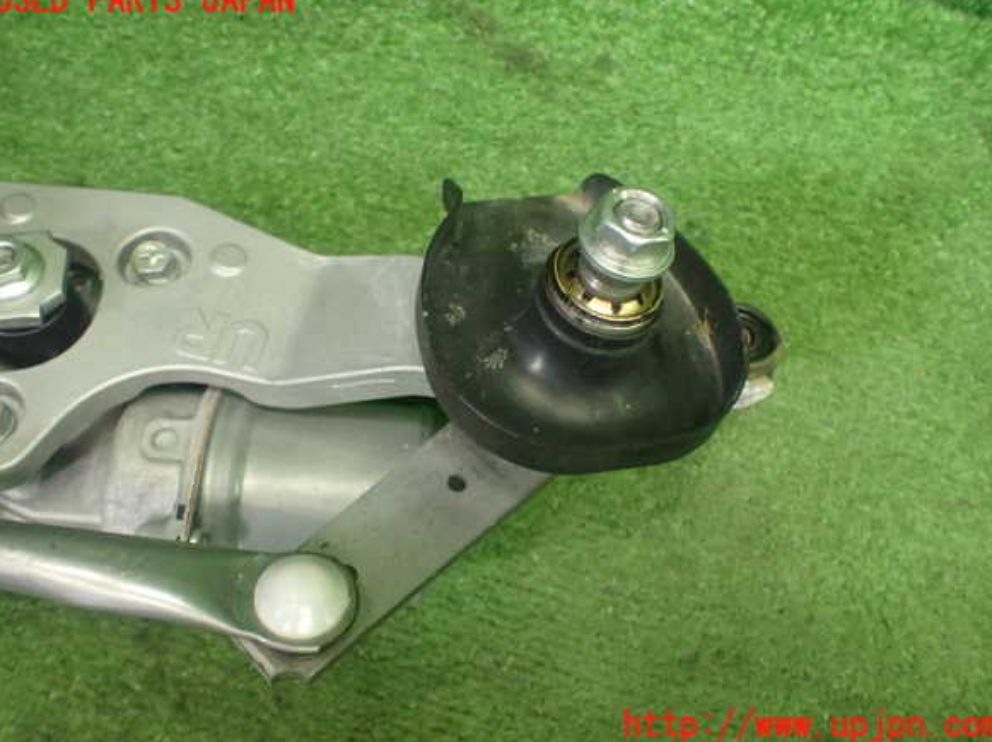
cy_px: 363
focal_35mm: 31
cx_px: 497
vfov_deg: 45.4
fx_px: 888
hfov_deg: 58.4
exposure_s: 1/125
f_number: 2.3
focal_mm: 5.4
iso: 800
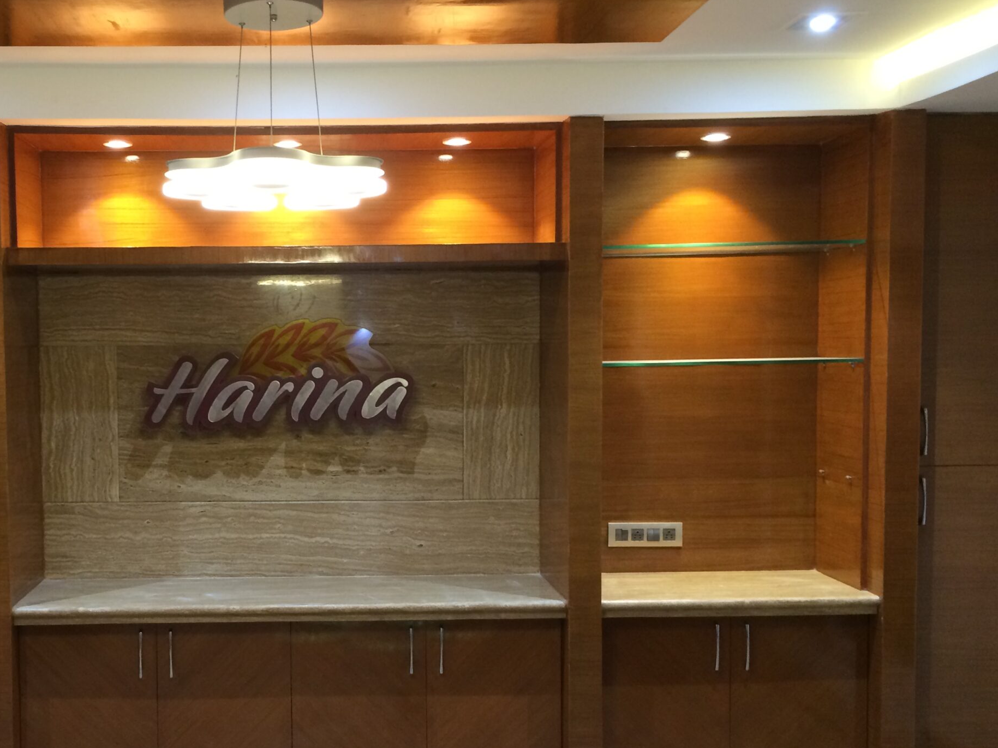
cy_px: 423
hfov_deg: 44.2
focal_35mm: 42
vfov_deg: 34.3
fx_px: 1211
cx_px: 335
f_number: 2.2
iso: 160
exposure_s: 1/30
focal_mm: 4.12
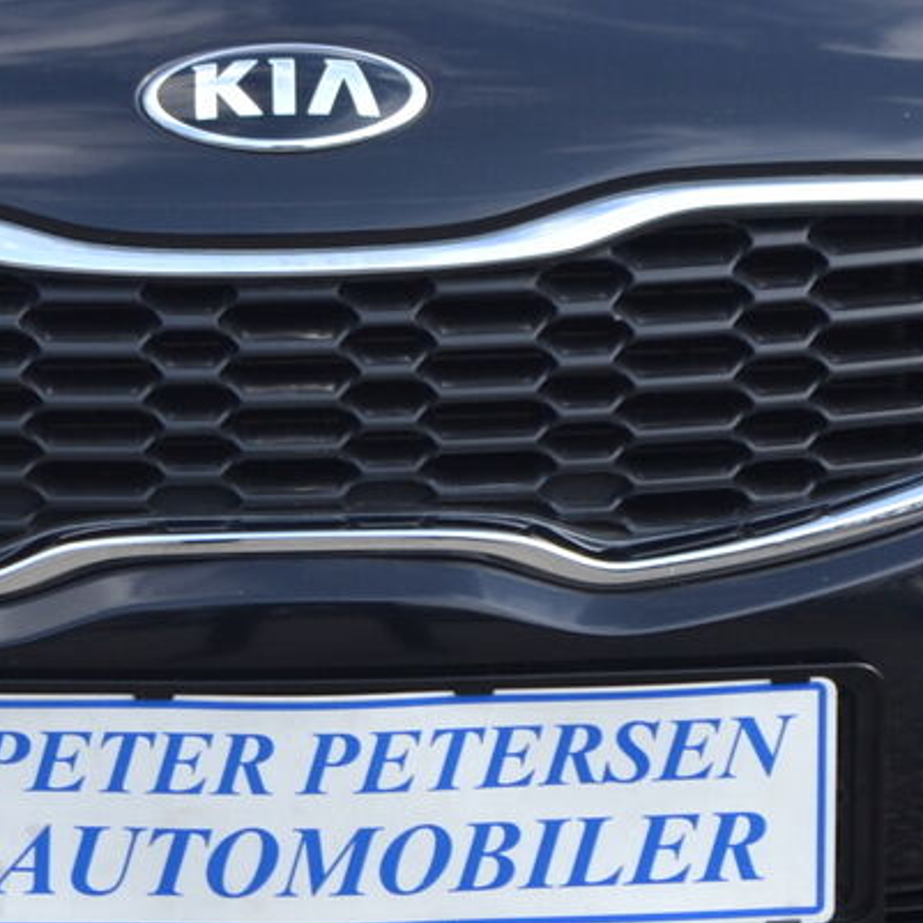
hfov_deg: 9.2
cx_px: 295
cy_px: -113
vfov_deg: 9.2
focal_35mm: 189
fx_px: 5703
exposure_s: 1/160
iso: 100
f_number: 6.3
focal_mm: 31
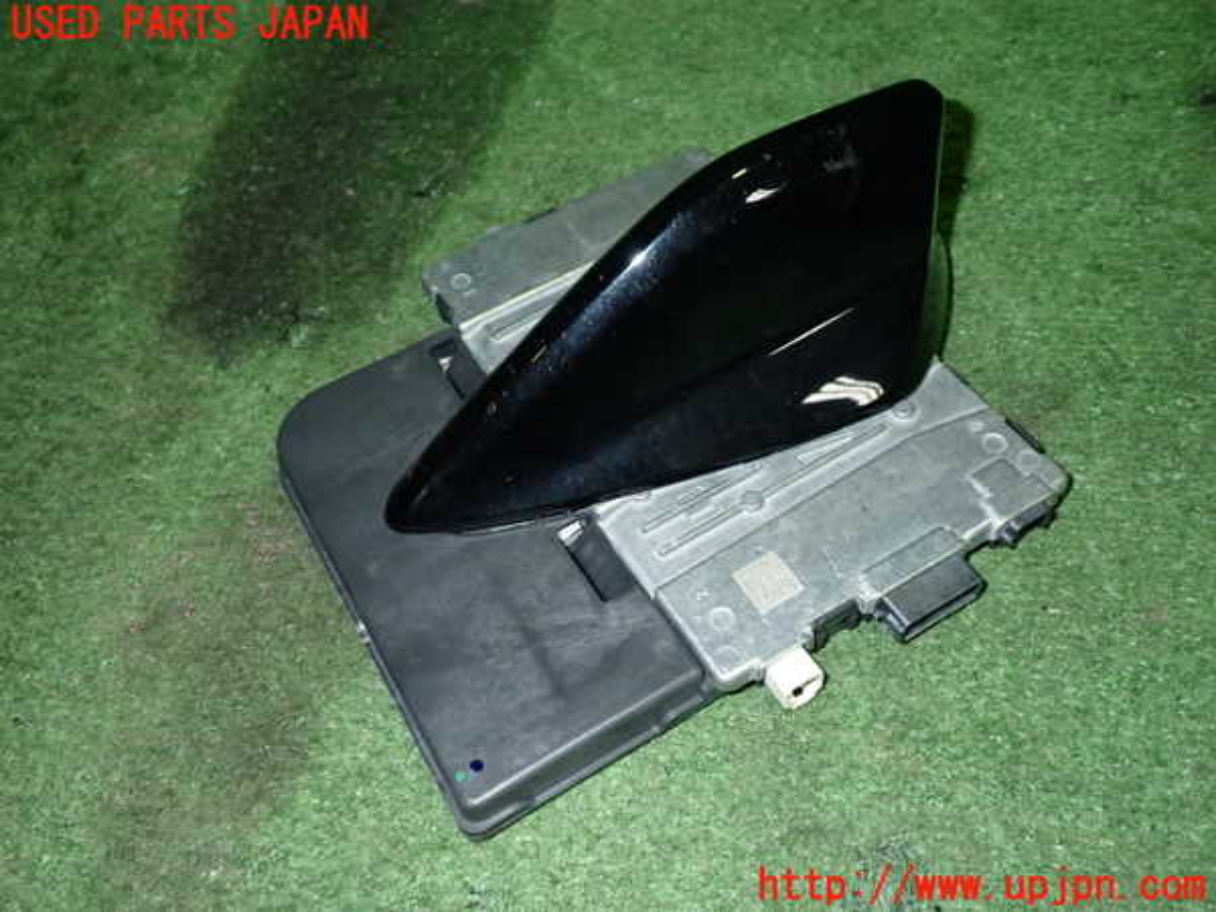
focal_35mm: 32
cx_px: 608
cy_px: 456
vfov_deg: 44.2
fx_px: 1124
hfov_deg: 56.8
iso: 400
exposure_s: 1/30
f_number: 7.1
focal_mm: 5.79
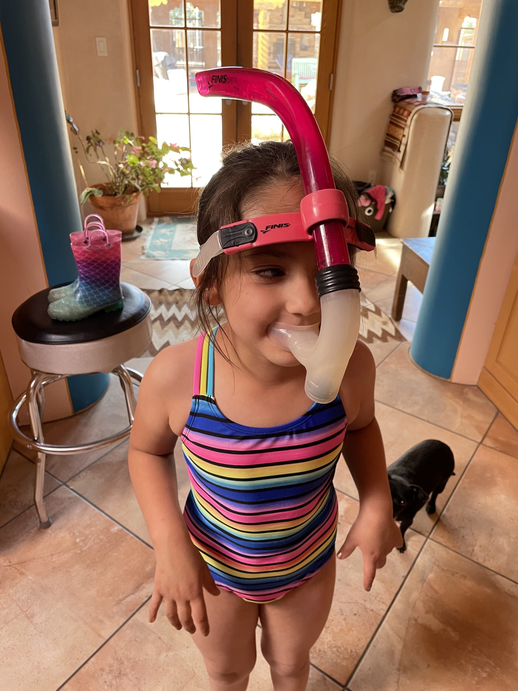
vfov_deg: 67.3
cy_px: 346
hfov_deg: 53.1
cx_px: 259
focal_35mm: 26
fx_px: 519
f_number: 1.6
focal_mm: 4.2
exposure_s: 1/64
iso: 125
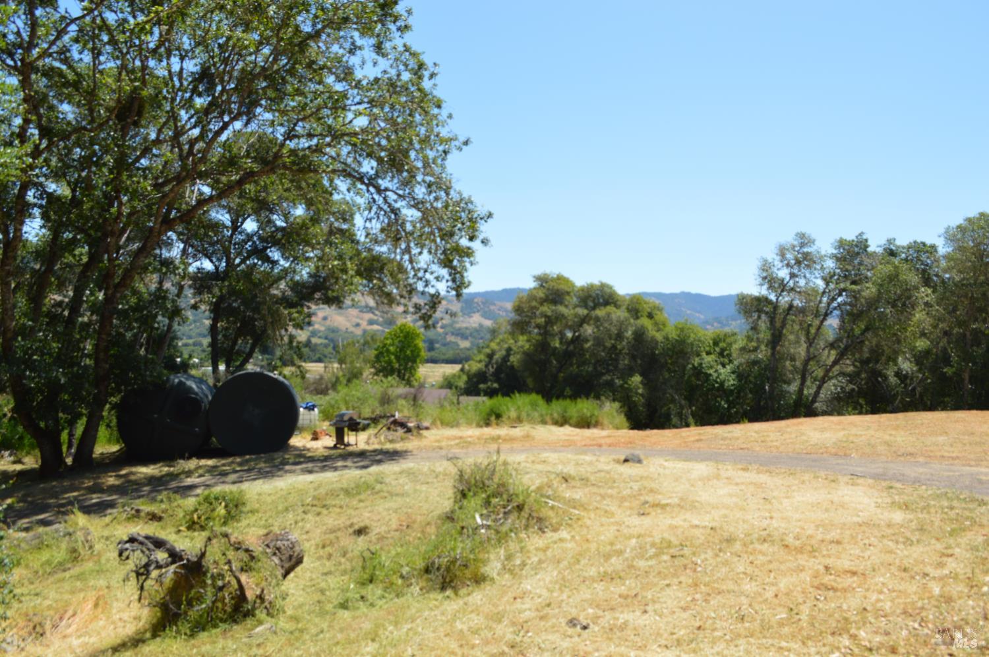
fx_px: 741
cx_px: 494
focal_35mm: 27
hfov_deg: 67.4
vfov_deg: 47.8
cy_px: 328
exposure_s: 1/200
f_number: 7.1
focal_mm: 18
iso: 100
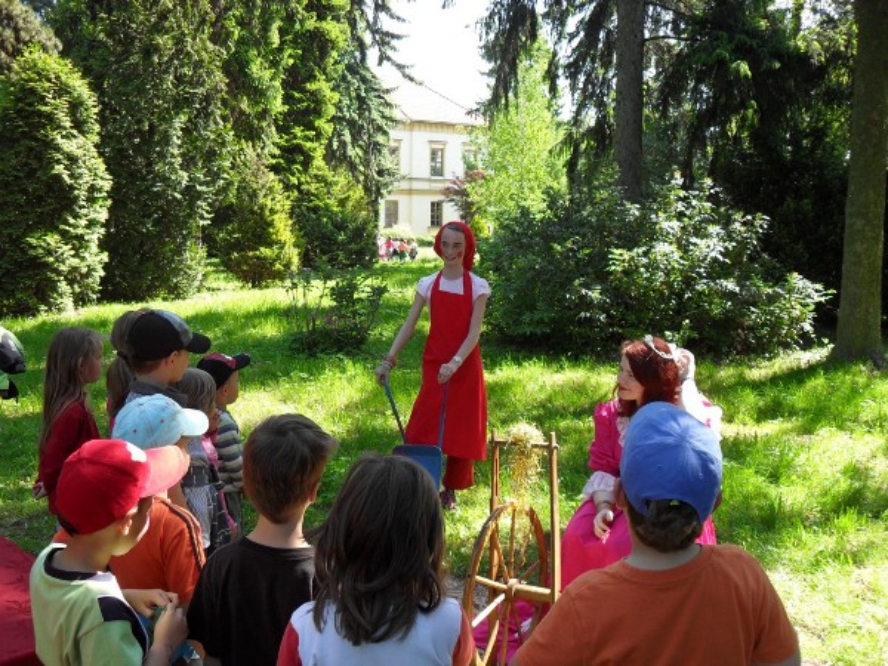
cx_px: 444
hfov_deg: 52.6
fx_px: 898
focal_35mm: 35
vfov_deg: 40.7
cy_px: 333
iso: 100
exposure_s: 1/250
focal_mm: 6.2
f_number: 2.8
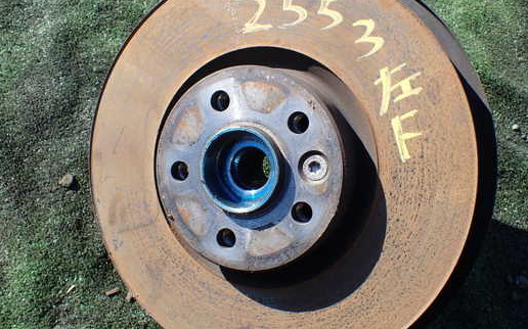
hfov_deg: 52.8
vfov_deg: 34.4
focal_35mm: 37
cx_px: 275
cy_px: 159
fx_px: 532
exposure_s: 1/400
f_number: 3.2
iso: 100
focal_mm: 5.4
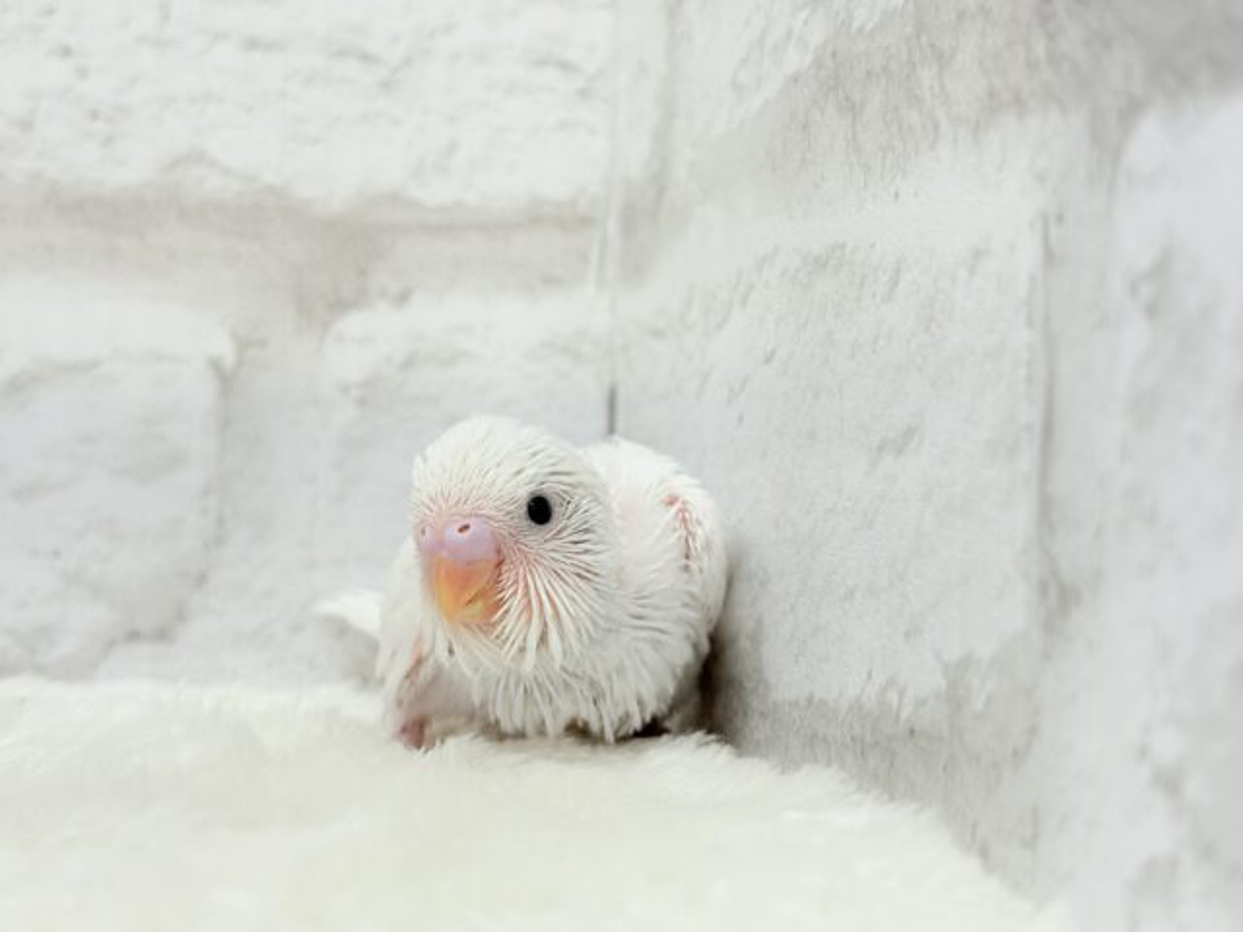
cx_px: 622
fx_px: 1867
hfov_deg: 36.8
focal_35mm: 52
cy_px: 466
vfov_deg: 28.0
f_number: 1.6
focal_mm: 5.96
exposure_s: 1/50
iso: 32
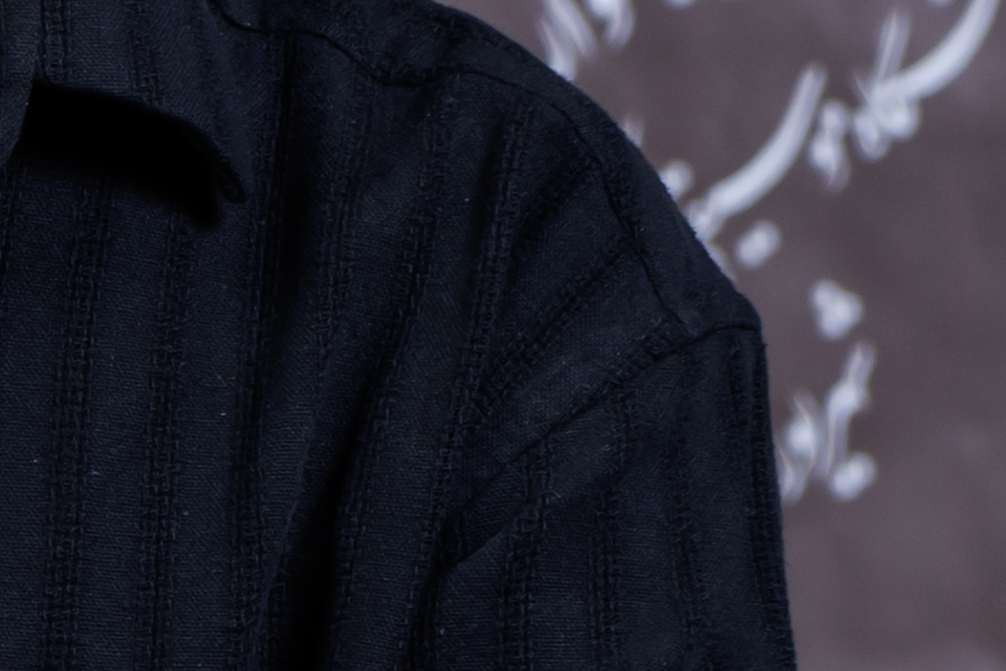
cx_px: -397
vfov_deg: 4.0
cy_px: 171
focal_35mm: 342
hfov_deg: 6.0
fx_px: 9557
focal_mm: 70
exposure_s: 1/125
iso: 320
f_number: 4
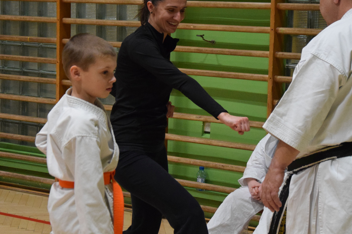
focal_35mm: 105
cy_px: 108
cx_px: 223
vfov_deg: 13.1
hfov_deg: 19.5
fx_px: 1024
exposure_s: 1/250
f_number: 4.8
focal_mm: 45
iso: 3200
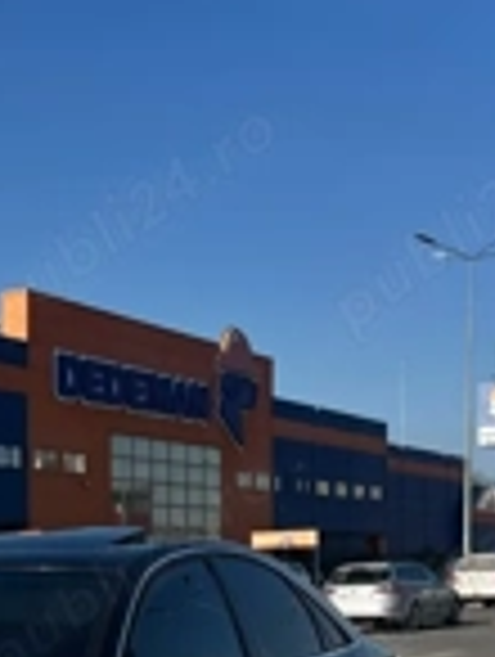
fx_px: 1350
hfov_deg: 19.3
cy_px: 626
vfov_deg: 26.2
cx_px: -130
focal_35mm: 71
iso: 50
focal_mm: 5.7
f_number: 1.5
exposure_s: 1/8000
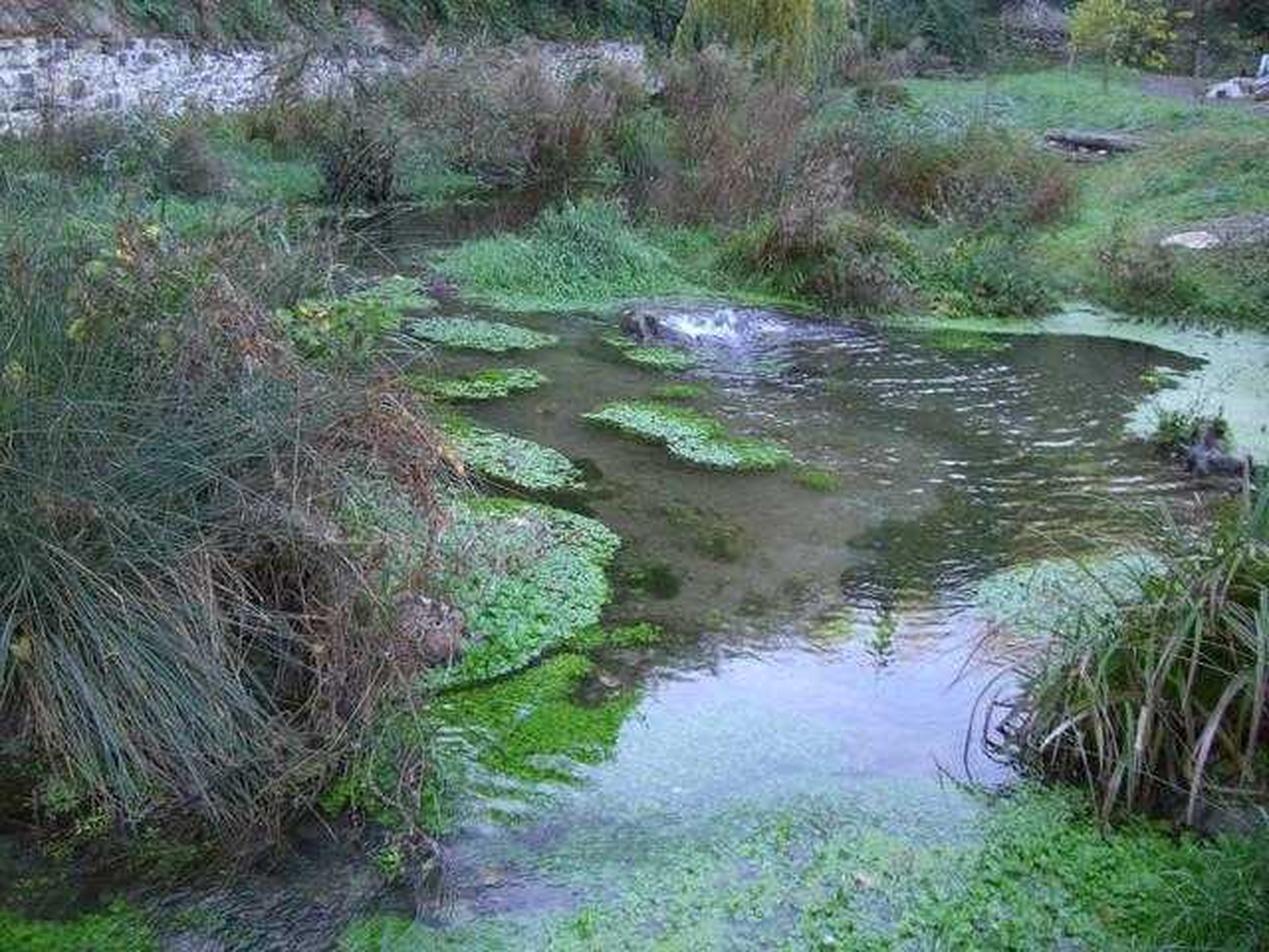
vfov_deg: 37.7
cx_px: 634
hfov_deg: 49.0
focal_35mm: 38
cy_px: 476
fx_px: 1393
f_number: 2.7
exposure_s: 1/80
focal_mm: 6.2
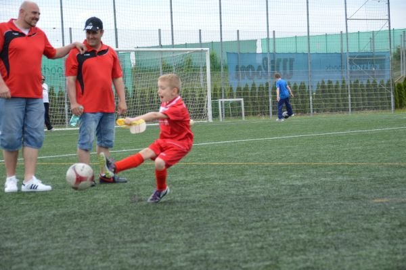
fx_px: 1352
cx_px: 203
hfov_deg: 17.1
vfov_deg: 11.4
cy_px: 135
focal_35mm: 120
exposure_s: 1/1250
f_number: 5
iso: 400
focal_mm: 80
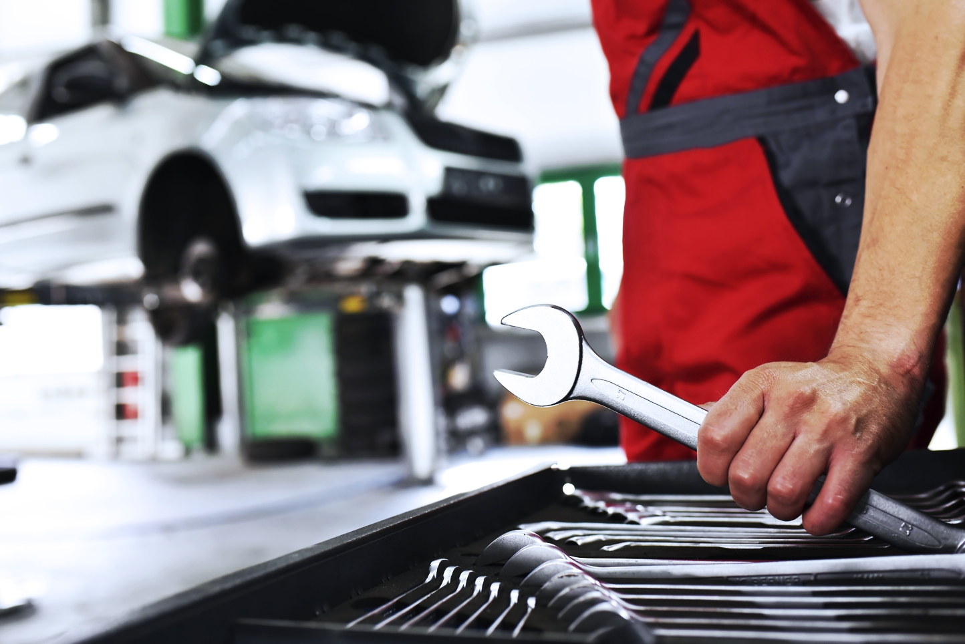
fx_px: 939
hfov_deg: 54.4
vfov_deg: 37.9
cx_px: 482
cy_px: 322
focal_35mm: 35
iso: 1600
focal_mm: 35
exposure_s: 1/400
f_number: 3.5
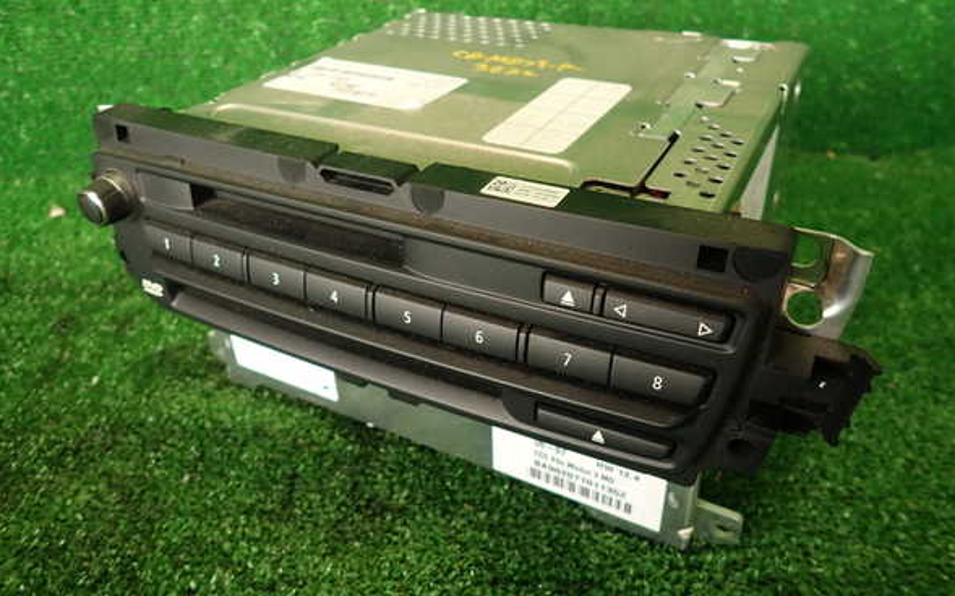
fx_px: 703
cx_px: 483
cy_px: 274
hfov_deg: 68.4
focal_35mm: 27
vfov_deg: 46.0
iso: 160
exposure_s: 1/60
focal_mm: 4.5
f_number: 2
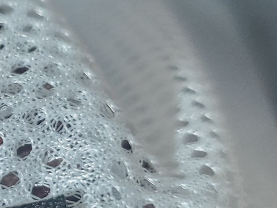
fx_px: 896
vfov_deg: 13.2
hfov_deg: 16.5
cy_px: 132
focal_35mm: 112
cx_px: -99
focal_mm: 4.3
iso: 125
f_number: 1.5
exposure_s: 1/100
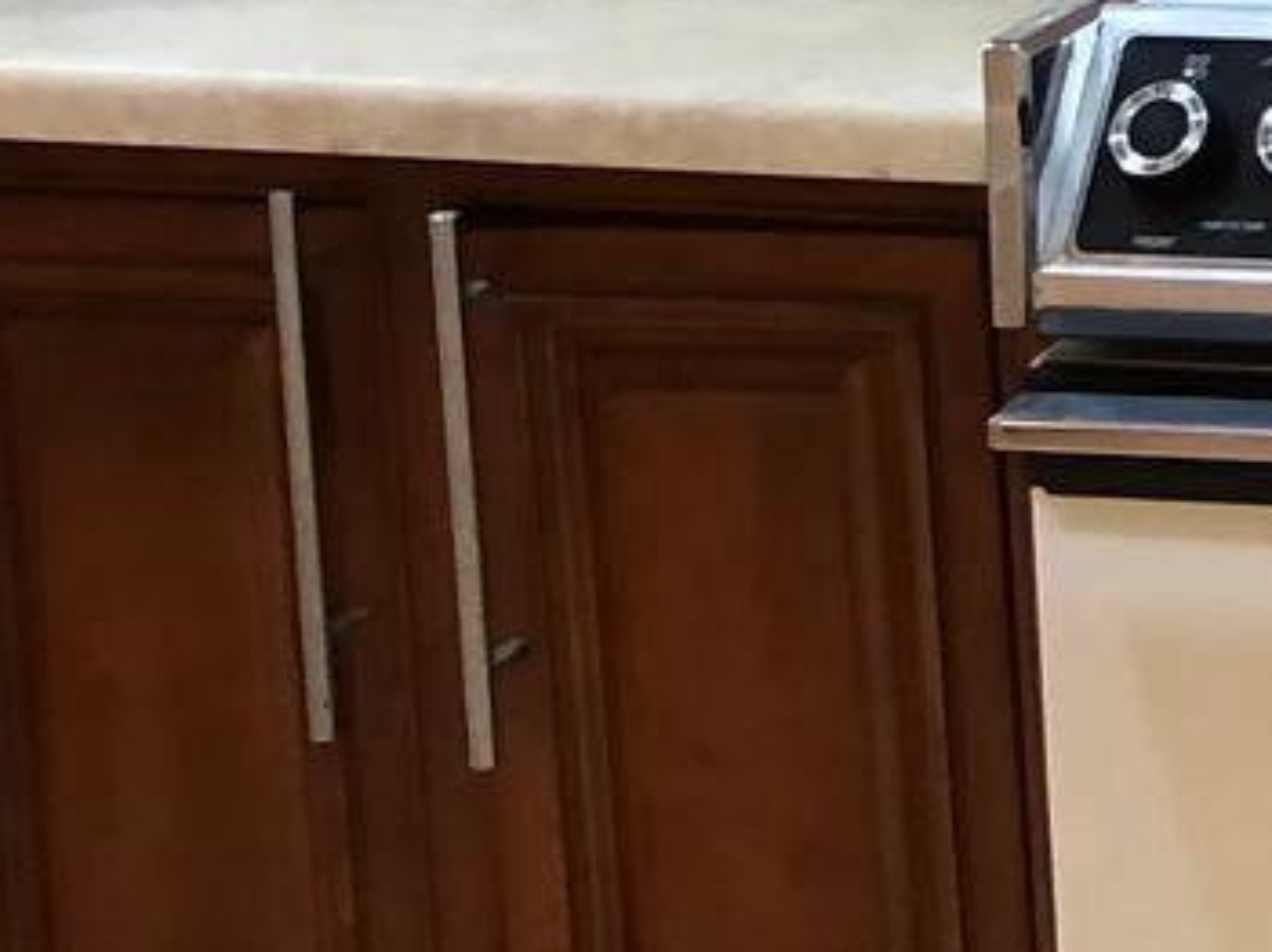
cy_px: -483
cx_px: 3042
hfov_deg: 10.4
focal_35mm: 164
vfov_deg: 8.8
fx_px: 6022
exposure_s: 1/15
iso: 50
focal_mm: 4
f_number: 1.8
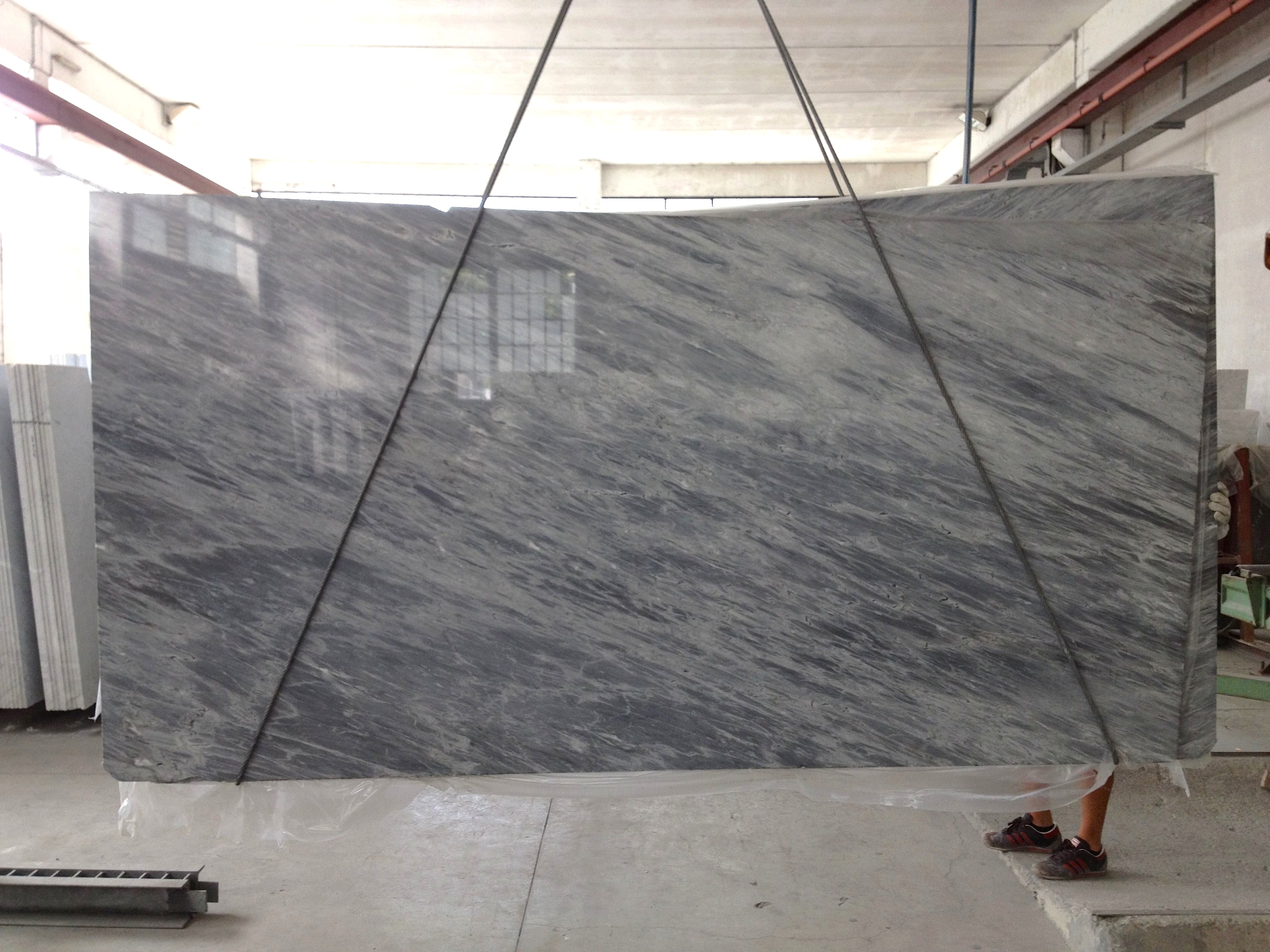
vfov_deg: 40.7
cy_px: 476
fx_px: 1284
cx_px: 635
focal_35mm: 35
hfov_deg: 52.6
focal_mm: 4.28
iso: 64
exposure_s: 1/60
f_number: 2.4
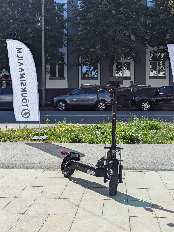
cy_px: 116
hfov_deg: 30.3
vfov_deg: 39.6
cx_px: 87
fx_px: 321
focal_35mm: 48
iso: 47
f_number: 1.85
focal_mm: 6.81
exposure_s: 1/2618
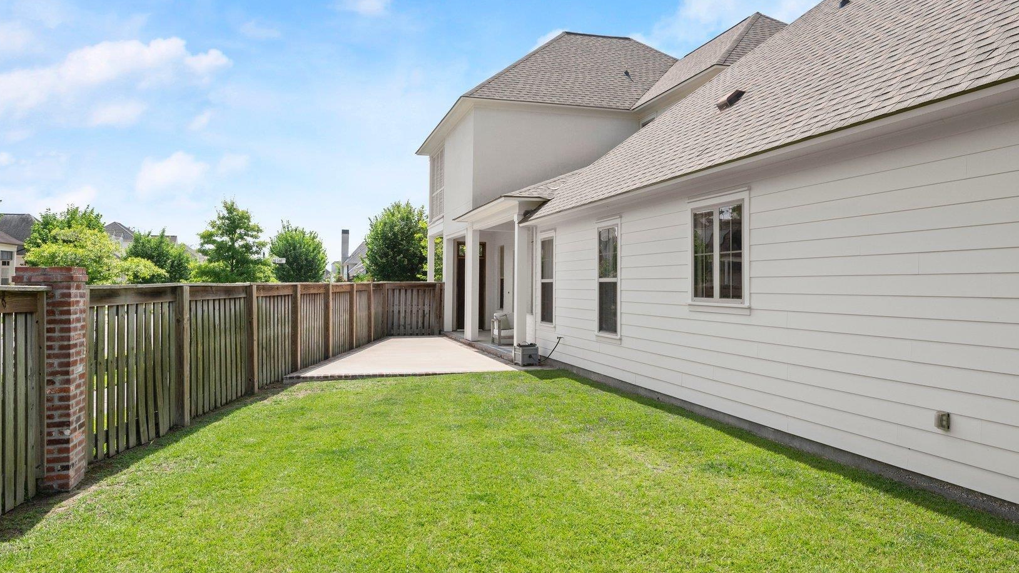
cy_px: 271
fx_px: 693
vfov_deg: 44.9
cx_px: 511
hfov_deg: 72.6
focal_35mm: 26
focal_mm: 19.5
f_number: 10
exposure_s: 1/640
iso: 250
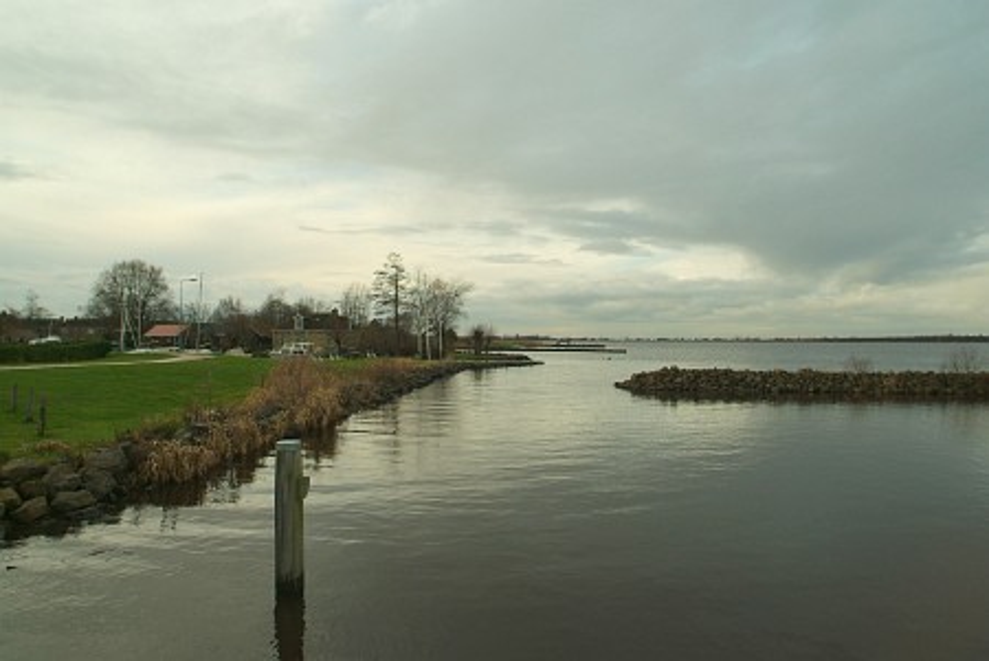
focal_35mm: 21
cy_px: 330
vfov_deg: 59.6
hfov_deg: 81.1
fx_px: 577
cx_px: 494
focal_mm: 14
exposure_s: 1/1000
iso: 400
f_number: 4.8
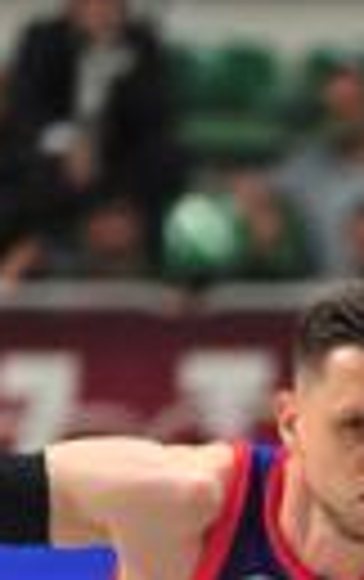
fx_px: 14190
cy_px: 899
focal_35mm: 897
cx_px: 683
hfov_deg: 1.5
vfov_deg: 2.3
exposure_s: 1/1250
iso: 2000
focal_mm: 185
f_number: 2.8
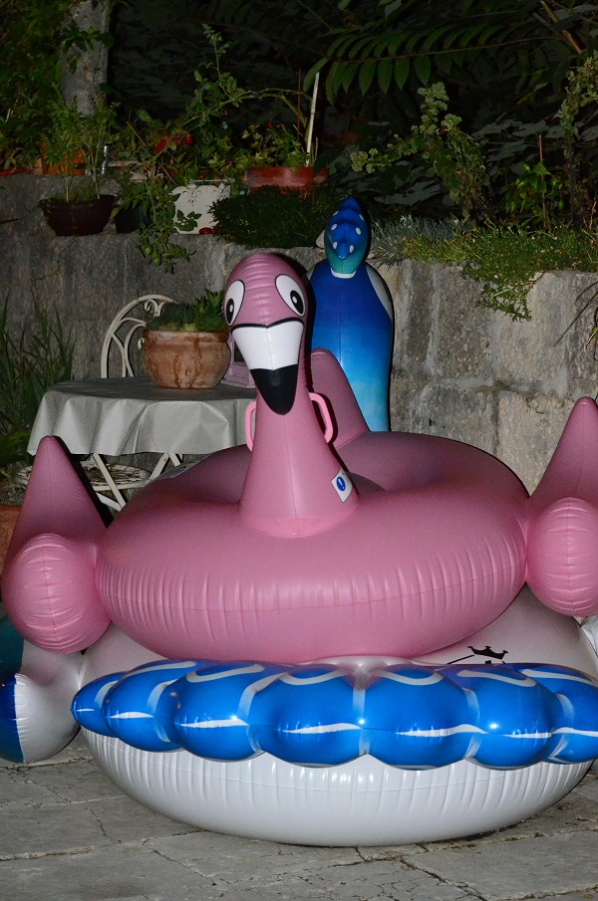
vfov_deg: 19.5
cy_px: 450
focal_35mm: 105
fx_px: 2626
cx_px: 299
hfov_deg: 13.0
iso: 6400
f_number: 5
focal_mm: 70
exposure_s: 1/60
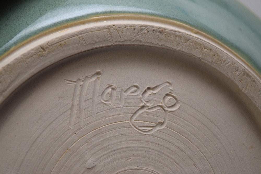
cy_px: 87
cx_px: 130
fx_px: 598
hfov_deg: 24.6
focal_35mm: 82
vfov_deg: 16.6
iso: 1250
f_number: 5.6
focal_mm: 55
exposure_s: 1/60
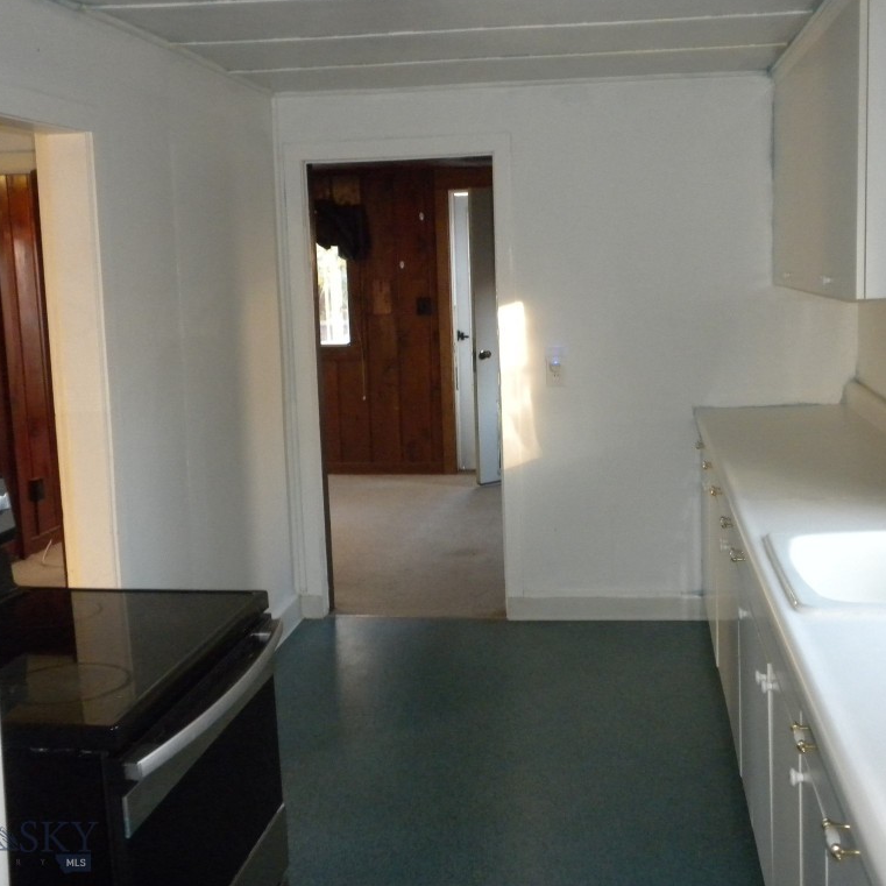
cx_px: 468
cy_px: 440
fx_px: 1274
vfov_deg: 38.3
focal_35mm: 44
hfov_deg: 38.3
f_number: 3.5
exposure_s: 1/30
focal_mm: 6.6
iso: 400
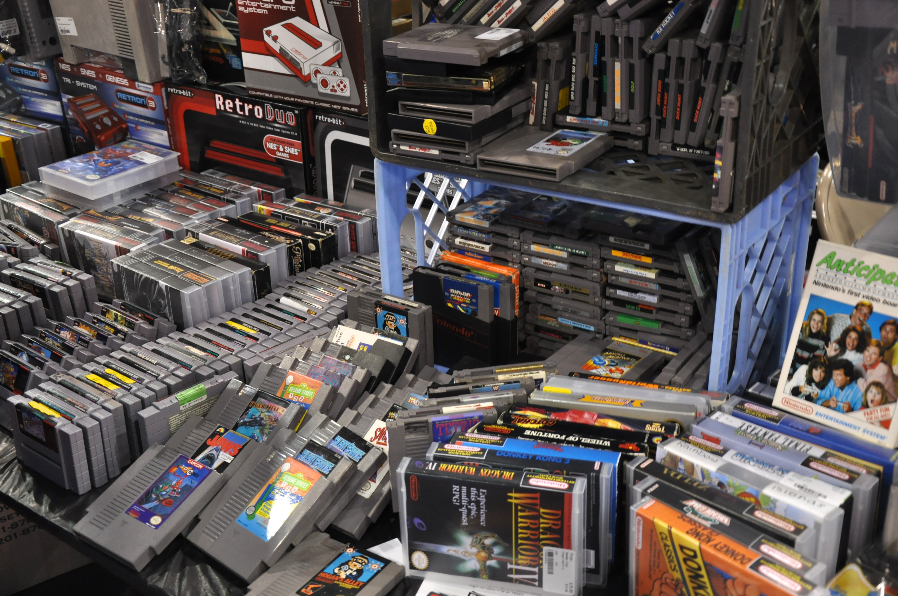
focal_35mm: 45
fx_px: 1121
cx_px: 449
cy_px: 298
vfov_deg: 29.8
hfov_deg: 43.7
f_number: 4.2
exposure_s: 1/8
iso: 800
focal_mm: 30
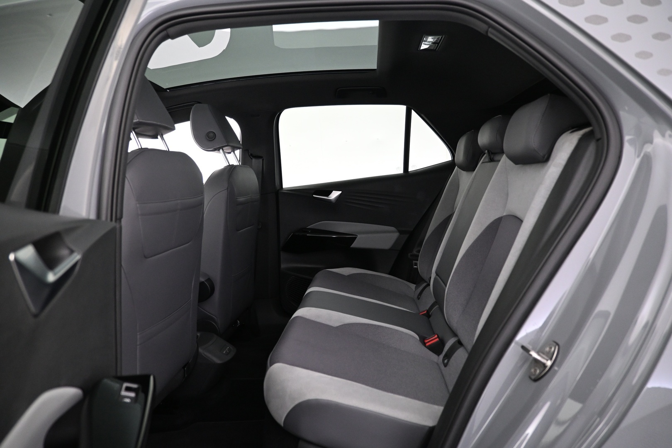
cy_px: 224
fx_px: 448
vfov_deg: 53.1
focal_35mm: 24
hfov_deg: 73.7
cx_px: 336
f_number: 3.5
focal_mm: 16
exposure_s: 1/20
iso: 1600
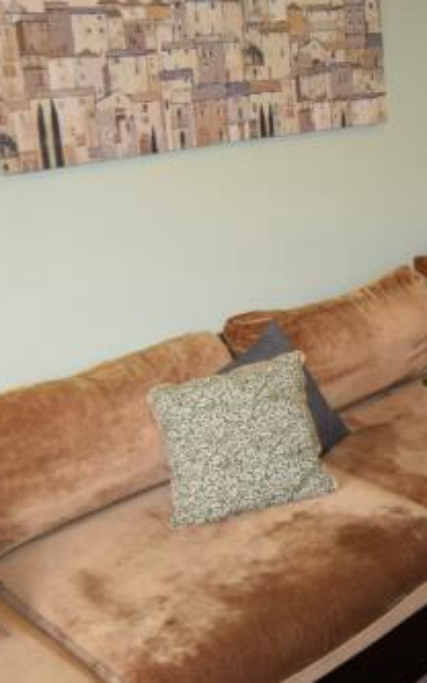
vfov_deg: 42.5
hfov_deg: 25.9
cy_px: 290
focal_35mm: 47
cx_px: 433
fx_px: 875
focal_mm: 10
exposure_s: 1/80
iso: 800
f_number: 4.5
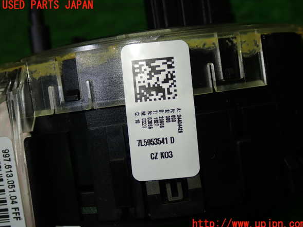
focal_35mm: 51
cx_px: 154
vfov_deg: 28.6
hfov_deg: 37.5
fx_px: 446
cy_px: 115
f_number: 3.2
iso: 125
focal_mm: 9.01
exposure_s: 1/100
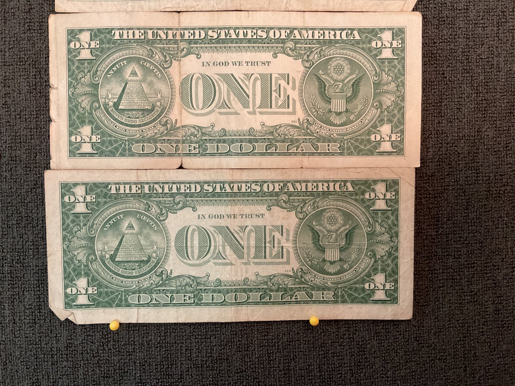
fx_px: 431
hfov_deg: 61.7
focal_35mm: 29
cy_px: 193
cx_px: 258
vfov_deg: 48.2
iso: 320
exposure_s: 1/40
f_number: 1.8
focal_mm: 3
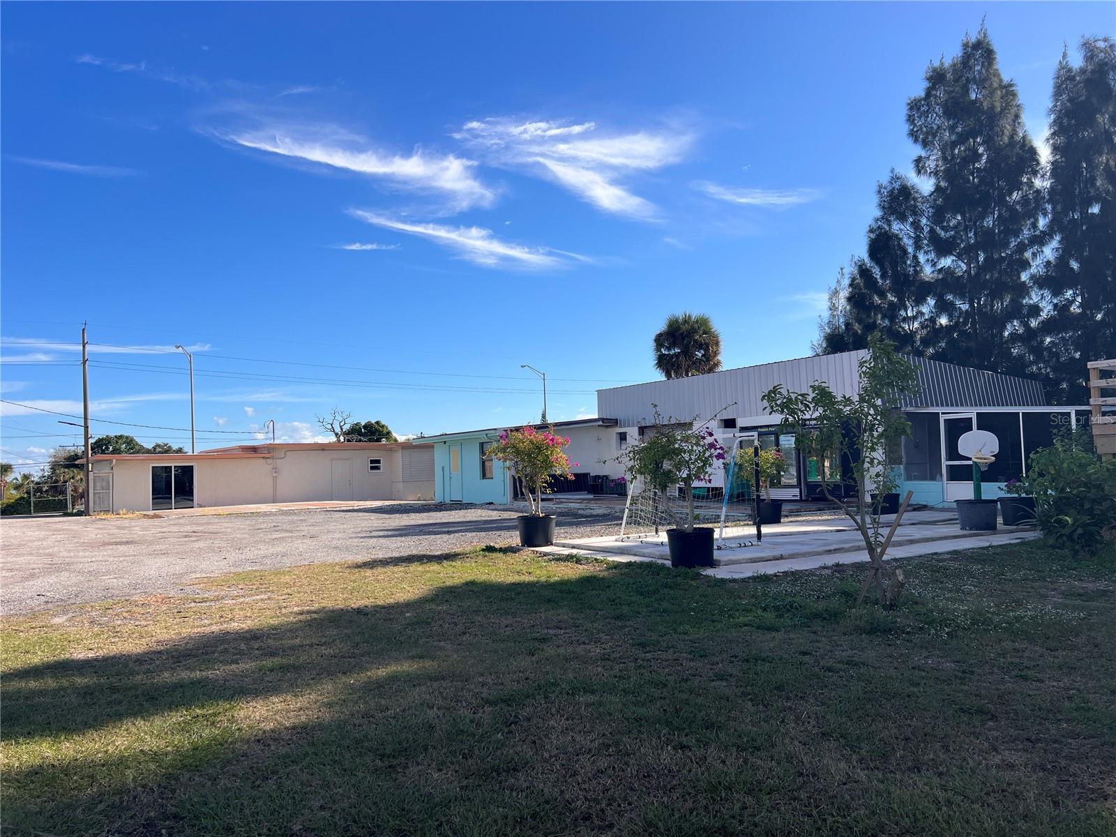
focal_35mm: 26
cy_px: 418
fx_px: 838
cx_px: 558
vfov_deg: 53.1
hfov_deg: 67.3
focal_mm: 5.7
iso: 50
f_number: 1.5
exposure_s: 1/4831
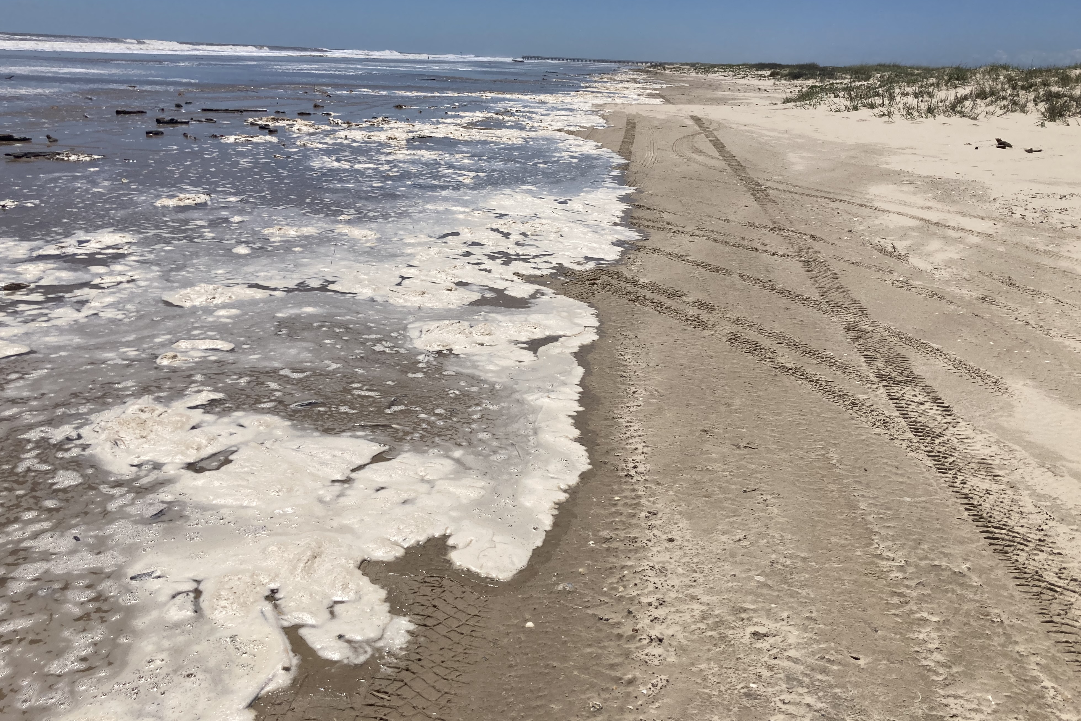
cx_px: 530
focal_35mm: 30
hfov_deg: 61.9
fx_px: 901
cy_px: 304
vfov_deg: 43.5
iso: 25
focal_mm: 3.99
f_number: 1.8
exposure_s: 1/8000
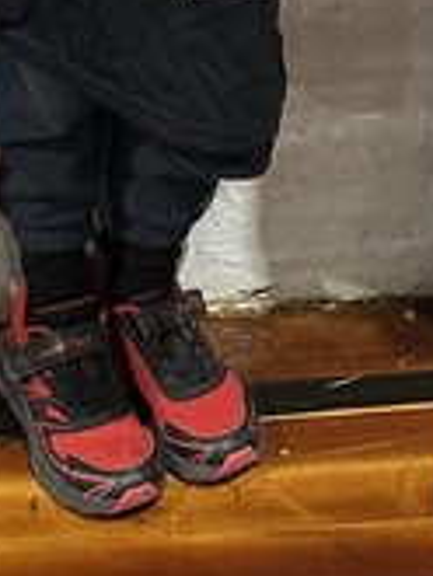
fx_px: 2482
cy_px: -719
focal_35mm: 149
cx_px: 251
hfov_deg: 10.0
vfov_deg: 11.4
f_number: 1.78
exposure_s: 1/60
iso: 160
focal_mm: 6.86
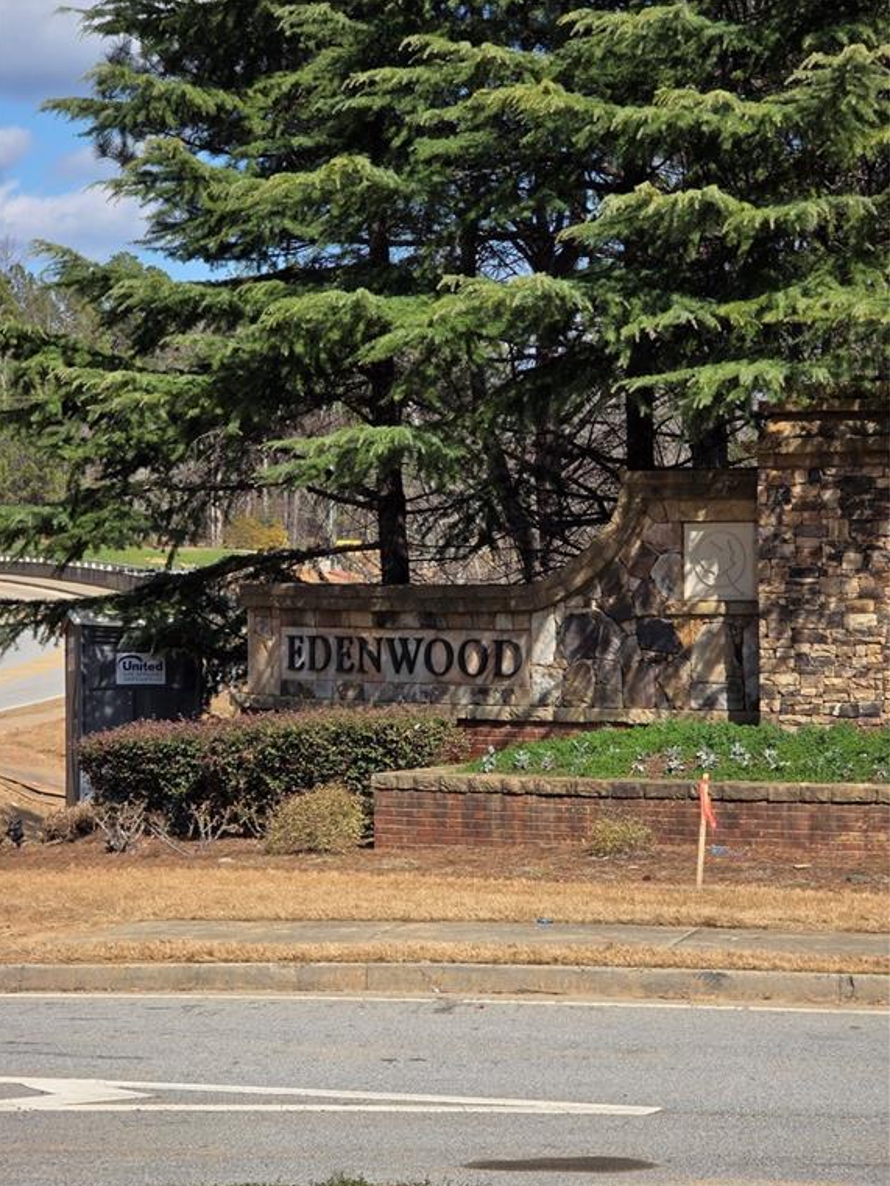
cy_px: 594
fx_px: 3975
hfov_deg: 12.8
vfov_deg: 17.0
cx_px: 443
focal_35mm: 116
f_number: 3.4
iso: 64
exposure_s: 1/1472
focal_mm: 18.6
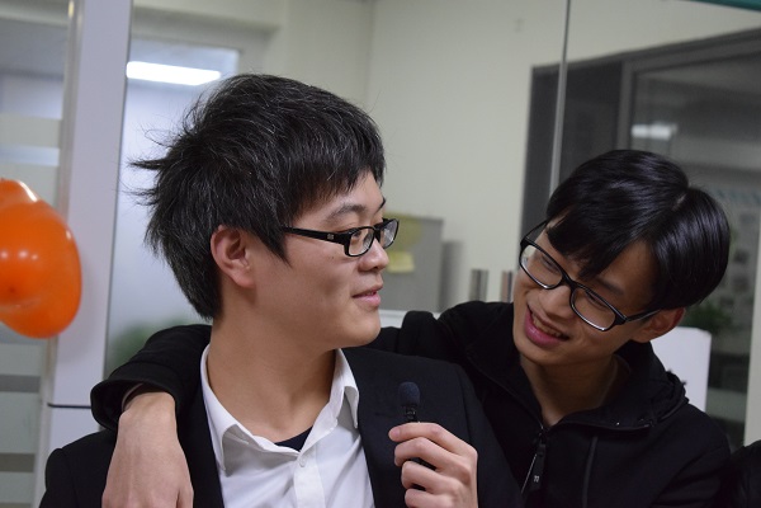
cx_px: 380
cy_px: 254
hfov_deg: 26.0
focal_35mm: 78
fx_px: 1649
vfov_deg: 17.5
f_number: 5.6
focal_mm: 52
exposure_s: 1/60
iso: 3200
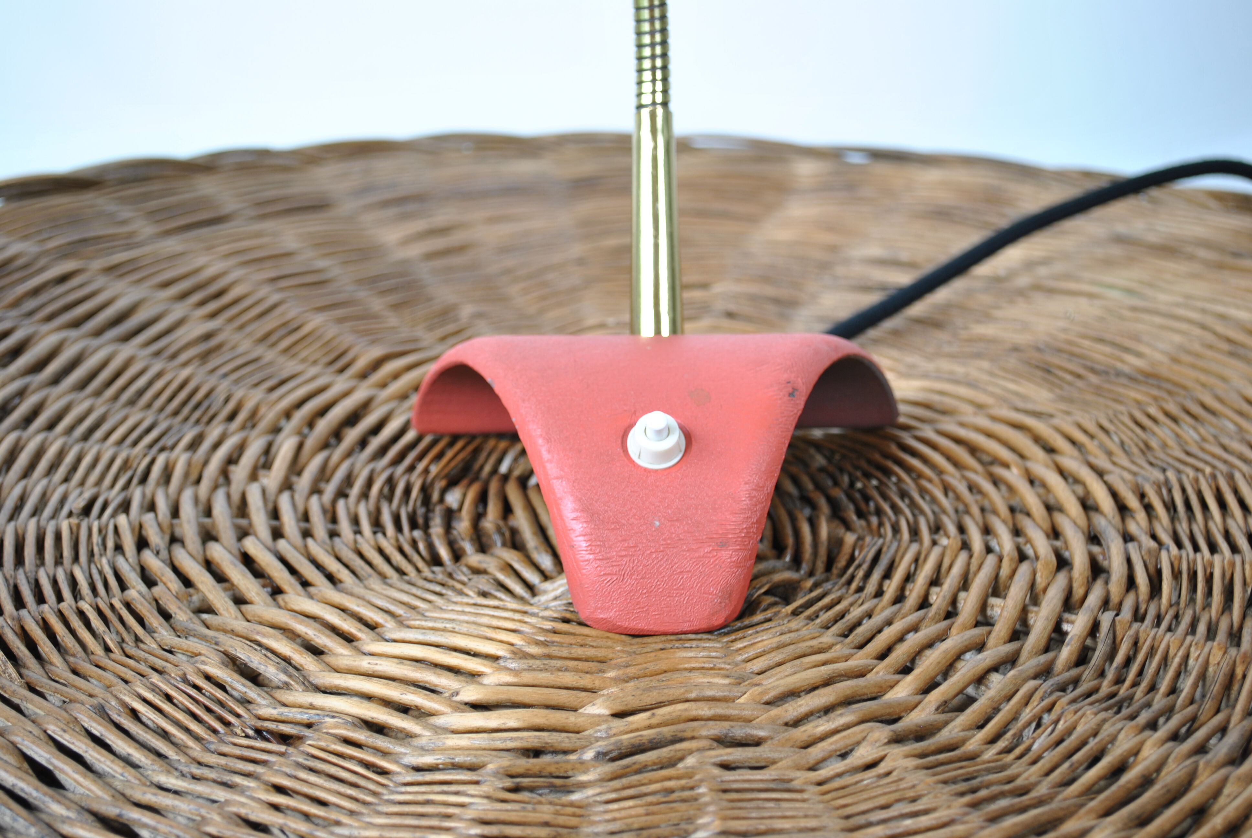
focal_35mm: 57
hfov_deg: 35.0
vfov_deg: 23.8
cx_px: 626
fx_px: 1985
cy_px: 419
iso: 100
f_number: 5
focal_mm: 38
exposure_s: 1/25
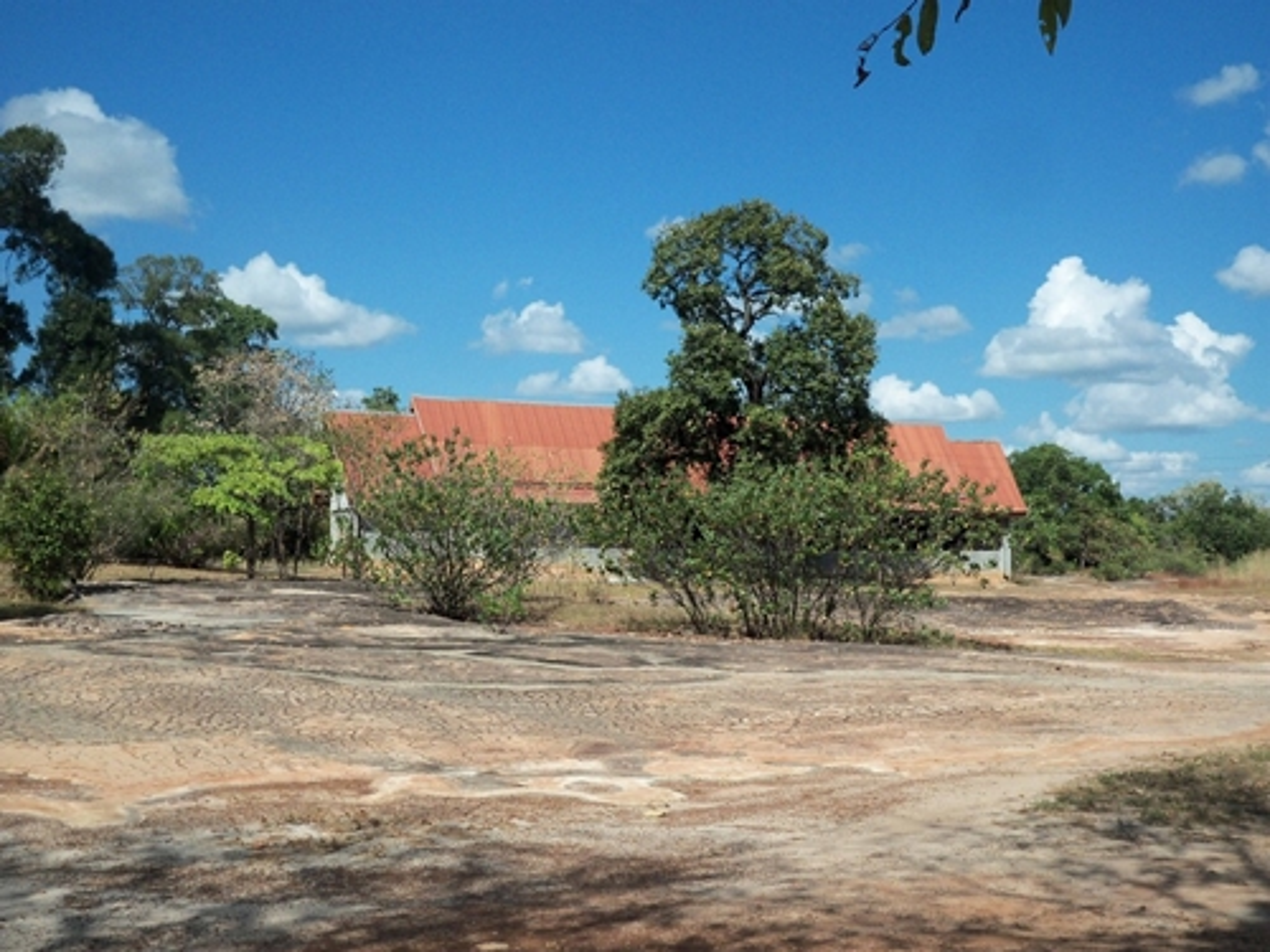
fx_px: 1541
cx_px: 635
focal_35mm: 42
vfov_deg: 34.3
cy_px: 476
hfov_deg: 44.8
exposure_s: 1/200
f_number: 9.9
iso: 80
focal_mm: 7.1
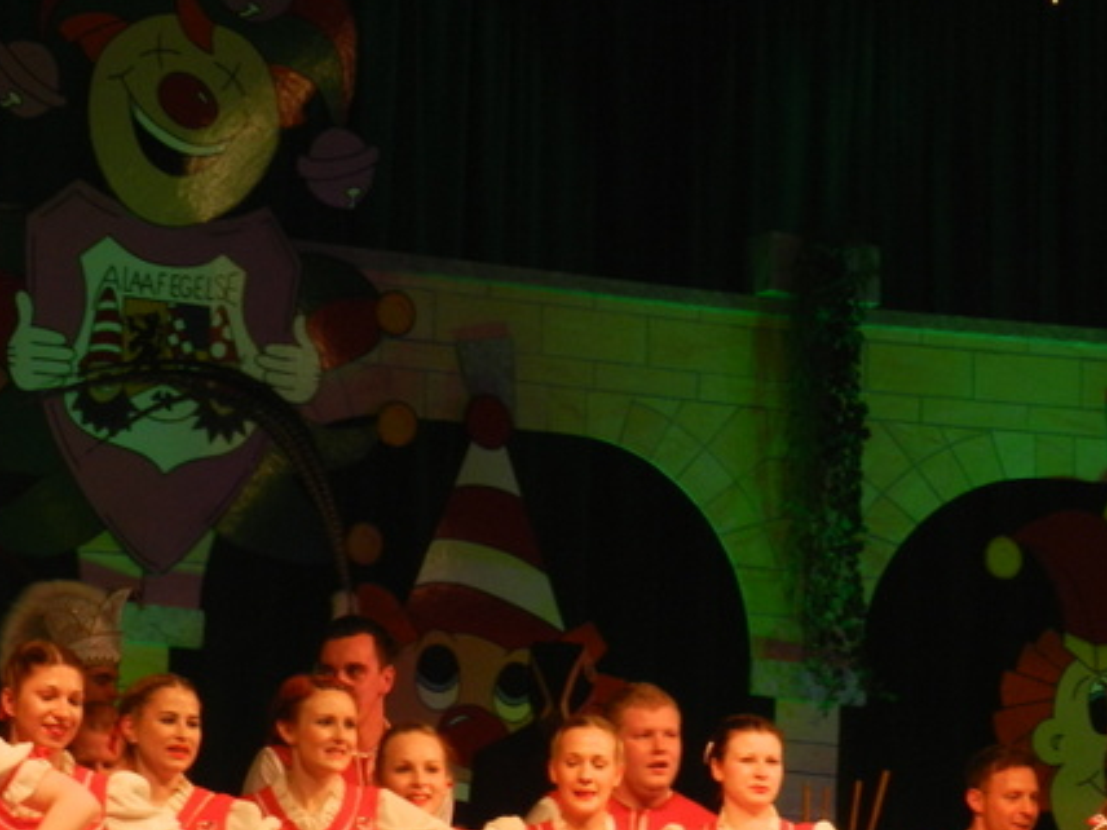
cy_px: 734
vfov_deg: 7.9
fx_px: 5980
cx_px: 499
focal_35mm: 187
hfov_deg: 10.6
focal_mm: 17.7
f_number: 4.6
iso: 250
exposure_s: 1/40
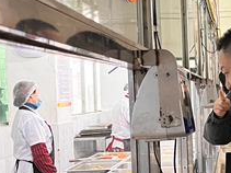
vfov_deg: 18.6
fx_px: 527
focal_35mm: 79
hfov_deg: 23.6
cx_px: 233
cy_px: 109
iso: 500
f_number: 1.6
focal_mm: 5.1
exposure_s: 1/60
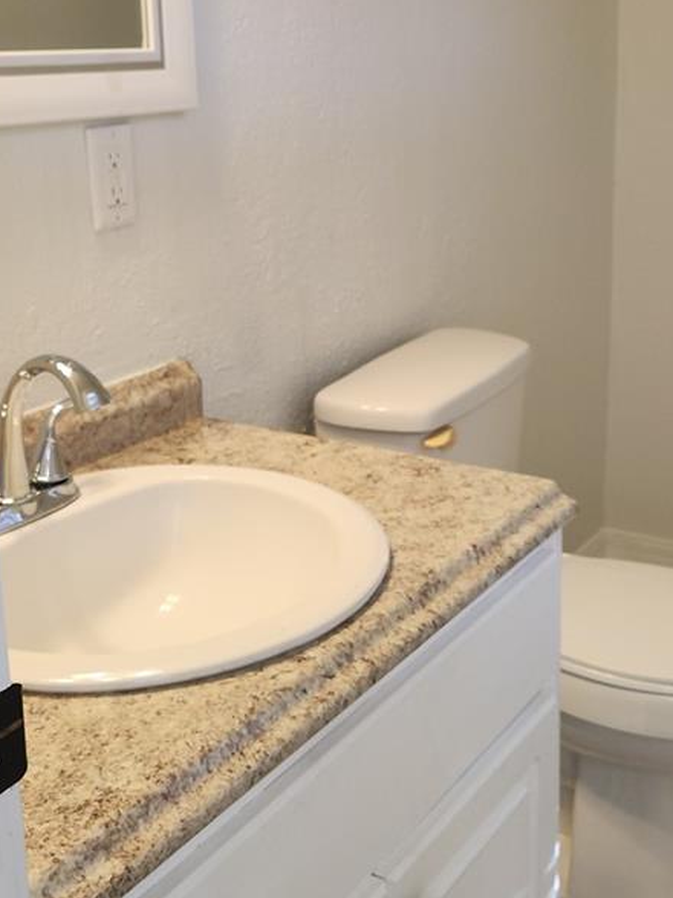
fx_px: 1219
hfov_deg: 30.9
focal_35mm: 47
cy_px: 349
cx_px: 333
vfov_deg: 40.2
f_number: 1.8
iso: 40
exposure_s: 1/60
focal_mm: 5.4
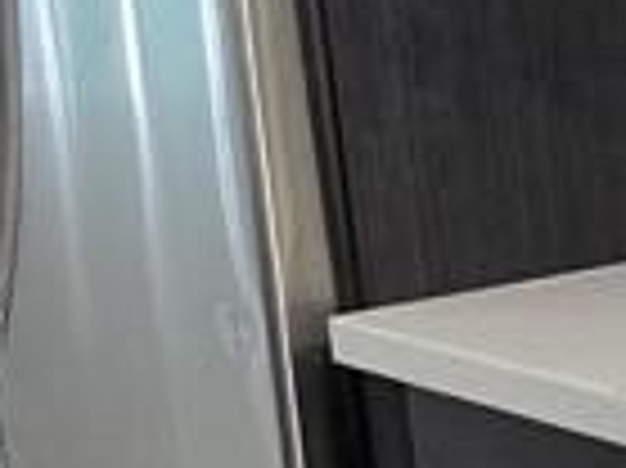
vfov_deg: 15.2
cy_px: 405
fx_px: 1735
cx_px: 1243
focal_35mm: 96
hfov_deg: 16.0
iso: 800
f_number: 2.2
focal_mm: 2.2
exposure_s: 1/60
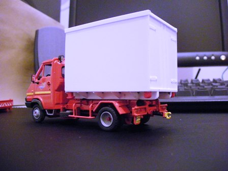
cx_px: 114
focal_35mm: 35
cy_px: 86
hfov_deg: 52.6
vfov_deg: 40.7
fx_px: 231
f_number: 2.8
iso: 582
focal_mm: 5.7
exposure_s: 1/8
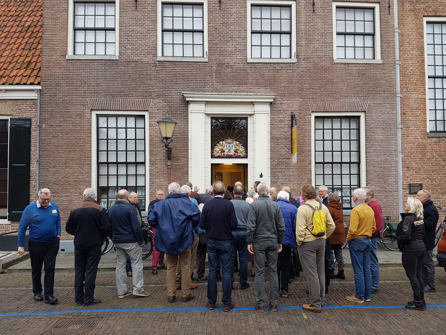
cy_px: 168
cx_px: 223
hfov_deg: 67.3
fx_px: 335
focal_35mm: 26
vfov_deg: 53.1
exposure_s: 1/100
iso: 50
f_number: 1.7
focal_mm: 4.2
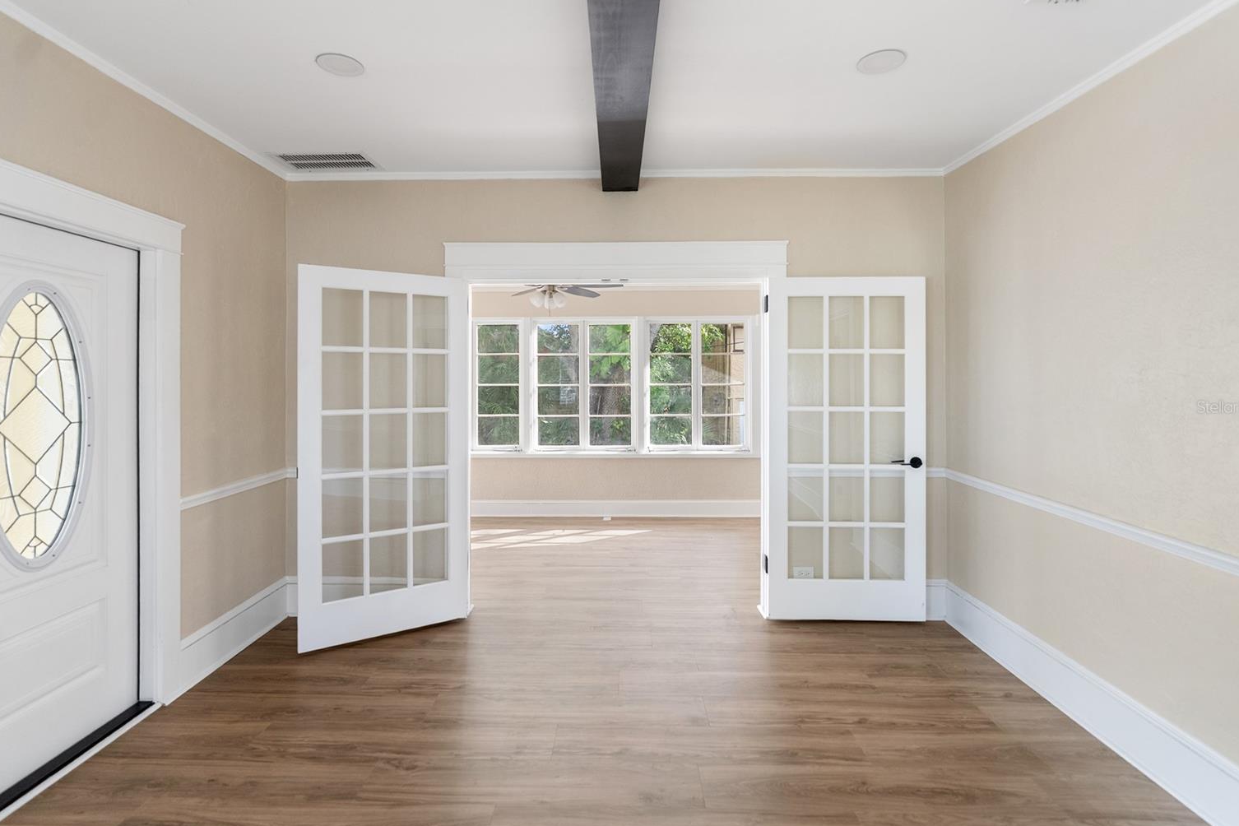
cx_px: 612
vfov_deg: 70.4
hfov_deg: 93.3
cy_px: 406
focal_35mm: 17
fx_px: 585
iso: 250
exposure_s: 1/320
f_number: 2.8
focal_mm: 16
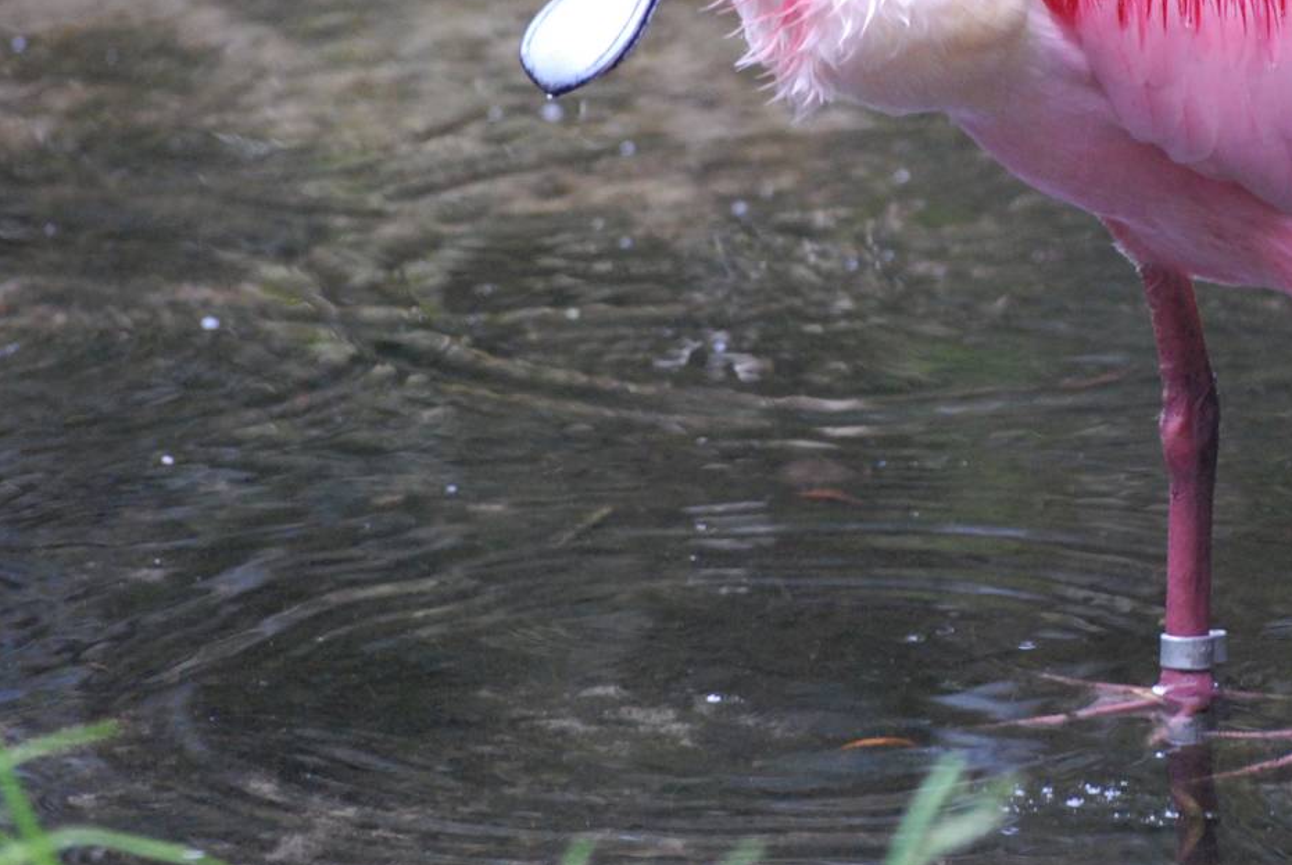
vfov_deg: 2.4
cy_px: 138
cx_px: 1085
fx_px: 20371
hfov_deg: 3.6
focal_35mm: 567
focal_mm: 220
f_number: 5.3
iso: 1600
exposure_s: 1/160
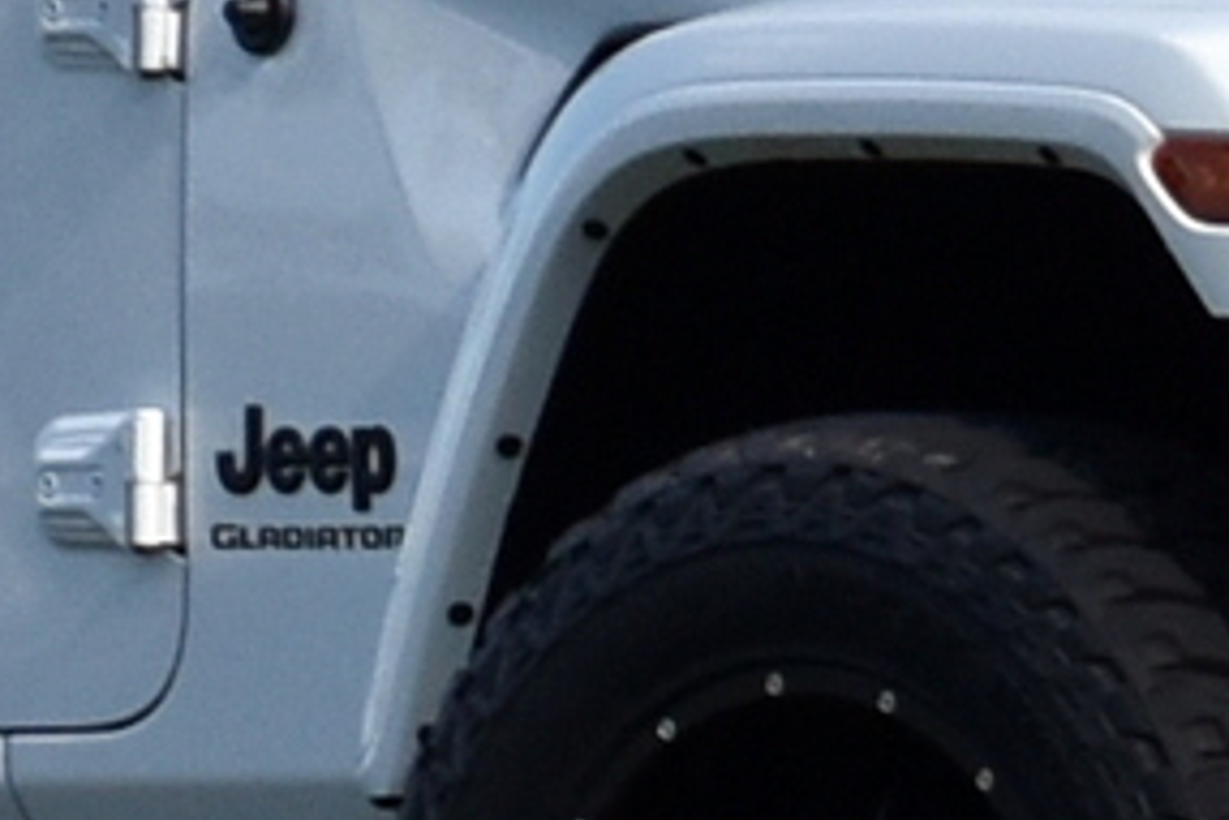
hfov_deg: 2.0
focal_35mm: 1007
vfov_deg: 1.4
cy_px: 472
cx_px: 417
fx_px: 34394
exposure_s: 1/250
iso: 320
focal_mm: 100
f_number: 8
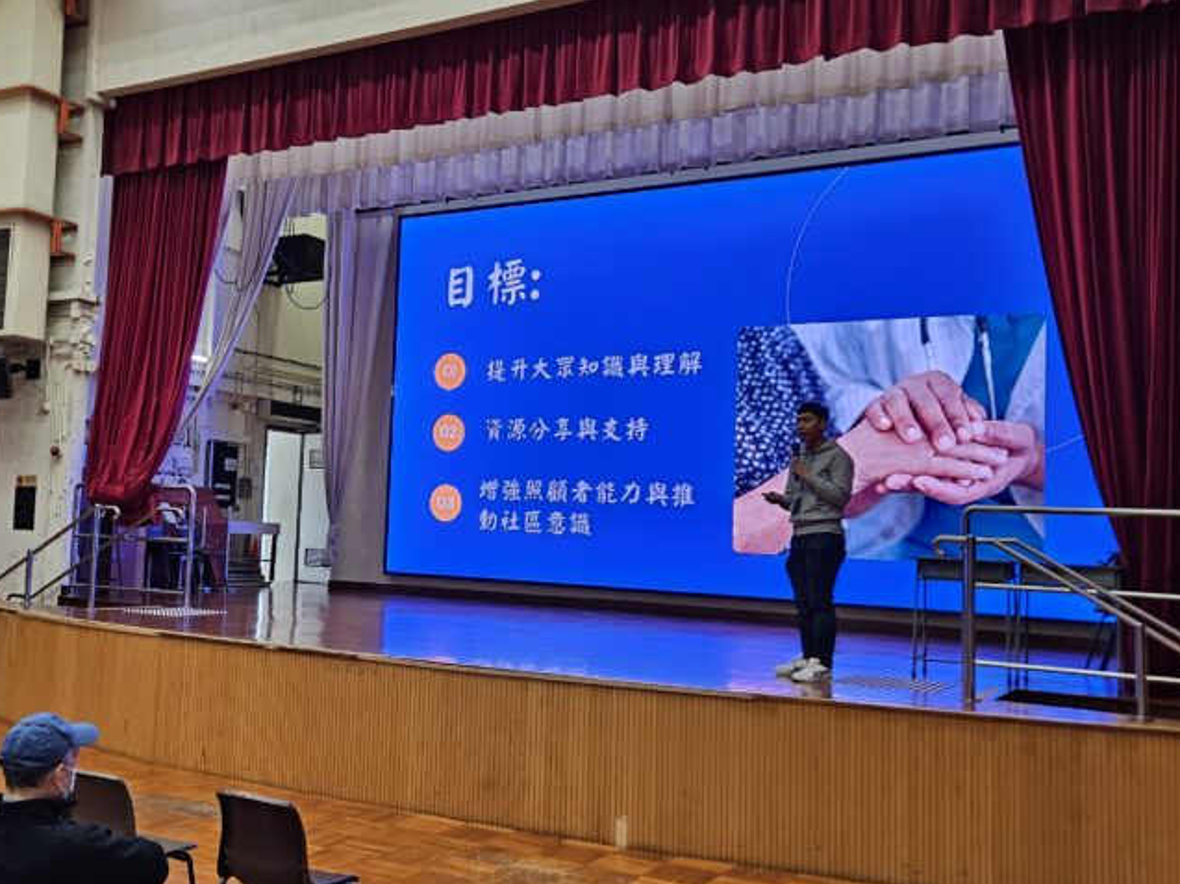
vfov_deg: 38.6
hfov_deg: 49.6
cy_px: 445
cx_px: 435
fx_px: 1261
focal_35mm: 37
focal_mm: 5.4
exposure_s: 1/100
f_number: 1.8
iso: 160
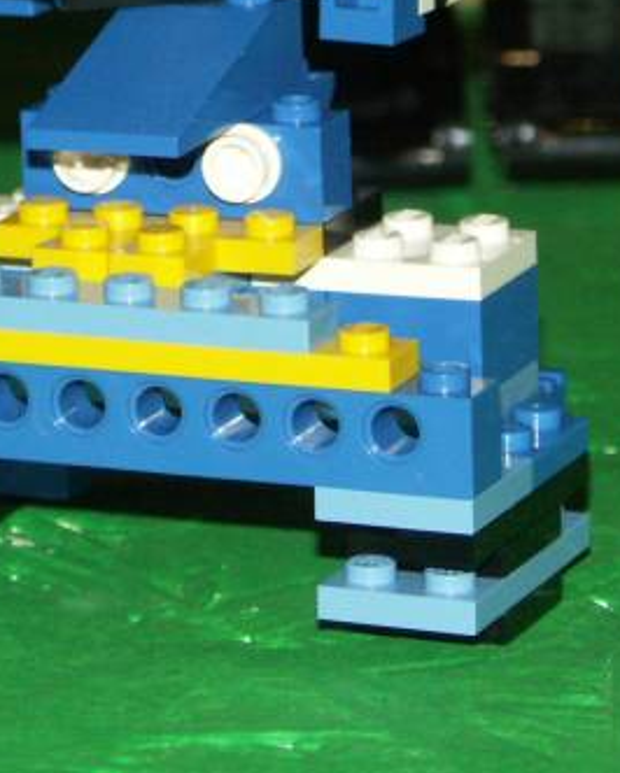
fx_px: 7448
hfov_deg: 4.8
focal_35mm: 325
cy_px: -30
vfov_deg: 5.9
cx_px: 165
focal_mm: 27.5
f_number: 3.5
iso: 200
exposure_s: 1/100
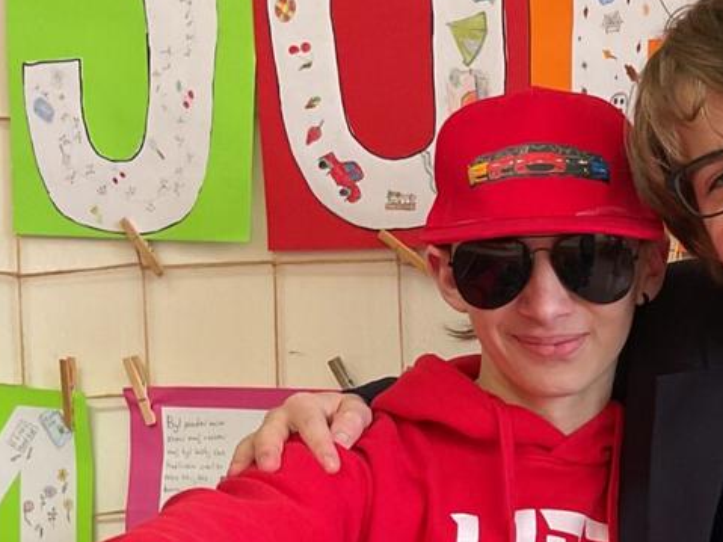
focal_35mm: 81
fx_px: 1691
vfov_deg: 17.6
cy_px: 599
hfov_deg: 23.0
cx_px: 743
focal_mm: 3
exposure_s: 1/50
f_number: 1.8
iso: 64
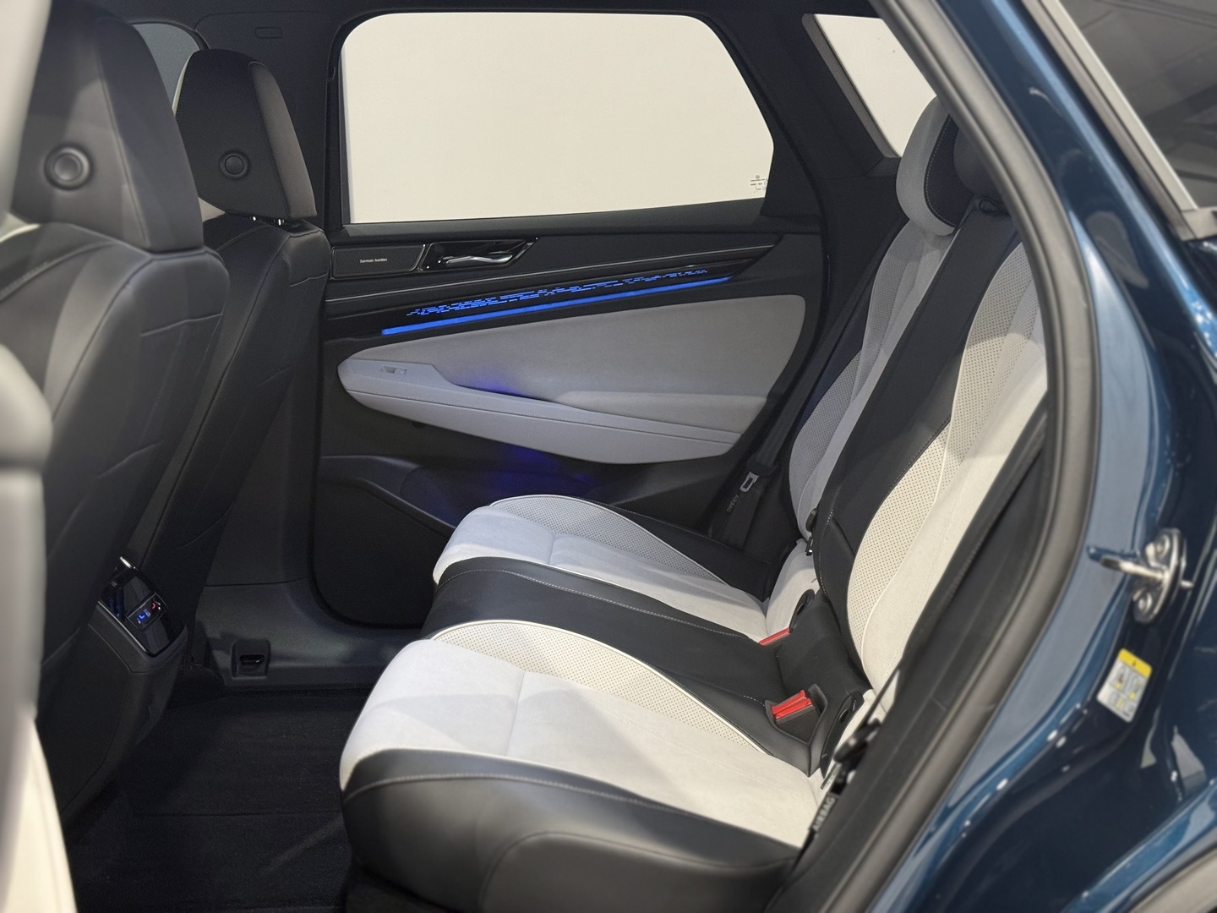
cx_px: 608
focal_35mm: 48
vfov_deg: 30.3
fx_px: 1688
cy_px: 456
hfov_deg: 39.7
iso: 125
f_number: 1.78
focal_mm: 6.76
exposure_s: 1/50
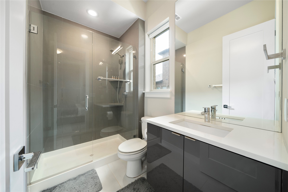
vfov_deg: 90.0
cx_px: 144
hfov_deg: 112.6
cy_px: 96
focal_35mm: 12
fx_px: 96
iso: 500
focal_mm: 12
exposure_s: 1/5
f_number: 8
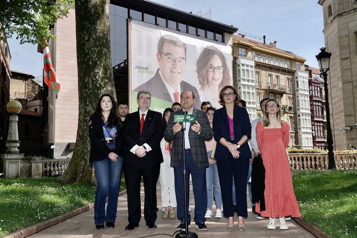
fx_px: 327
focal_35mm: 33
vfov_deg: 40.0
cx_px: 178
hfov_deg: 57.2
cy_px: 119
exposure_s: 1/250
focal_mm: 33
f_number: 6.3
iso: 80
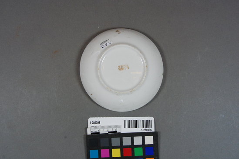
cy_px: 80
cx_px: 120
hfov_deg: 35.1
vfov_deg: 23.7
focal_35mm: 57
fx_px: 378
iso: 1600
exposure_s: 1/400
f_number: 8
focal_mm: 38
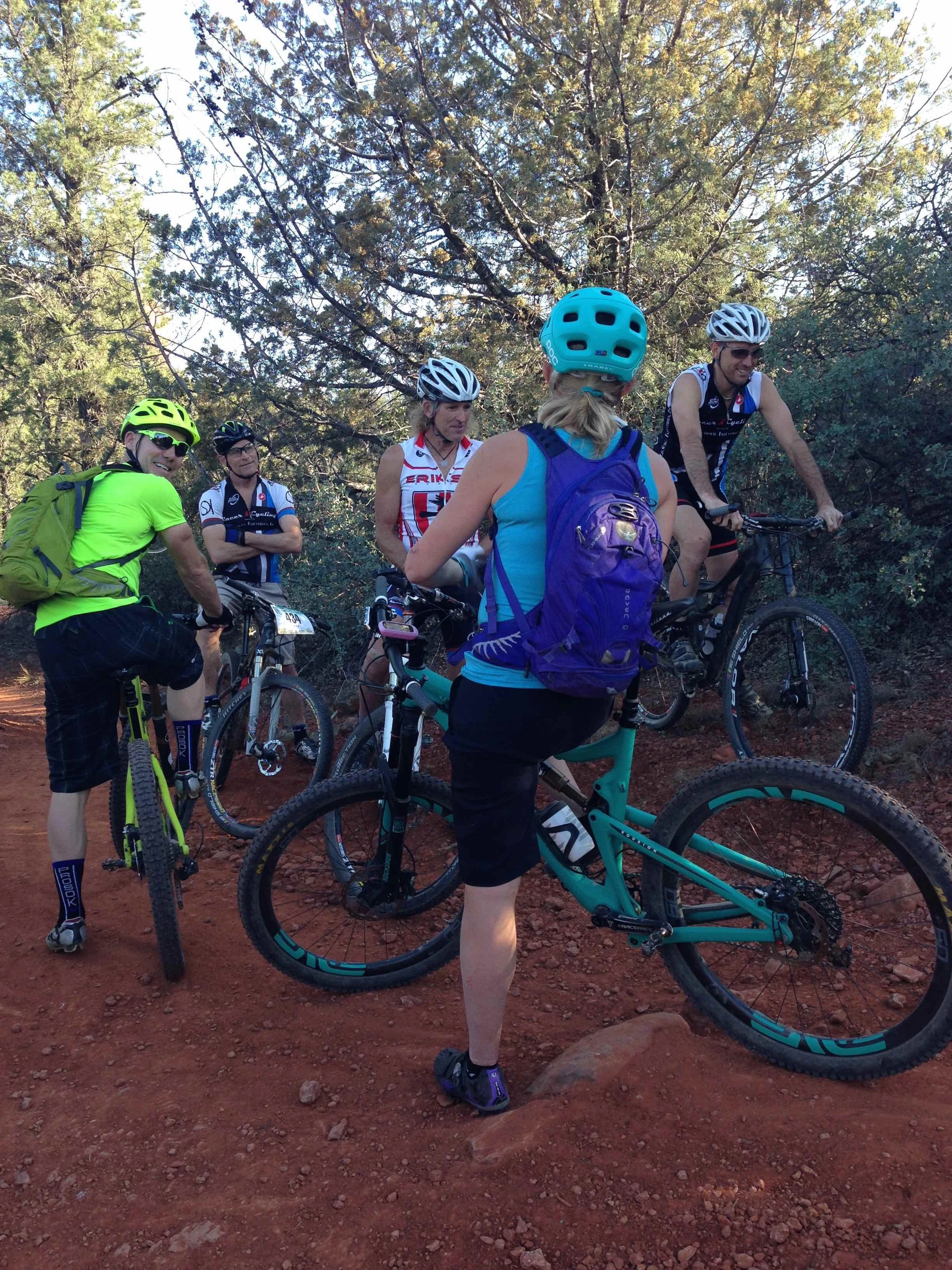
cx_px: 476
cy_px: 635
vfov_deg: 55.4
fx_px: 1210
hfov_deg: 42.9
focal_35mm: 33
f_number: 2.4
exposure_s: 1/156
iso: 50
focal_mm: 4.12
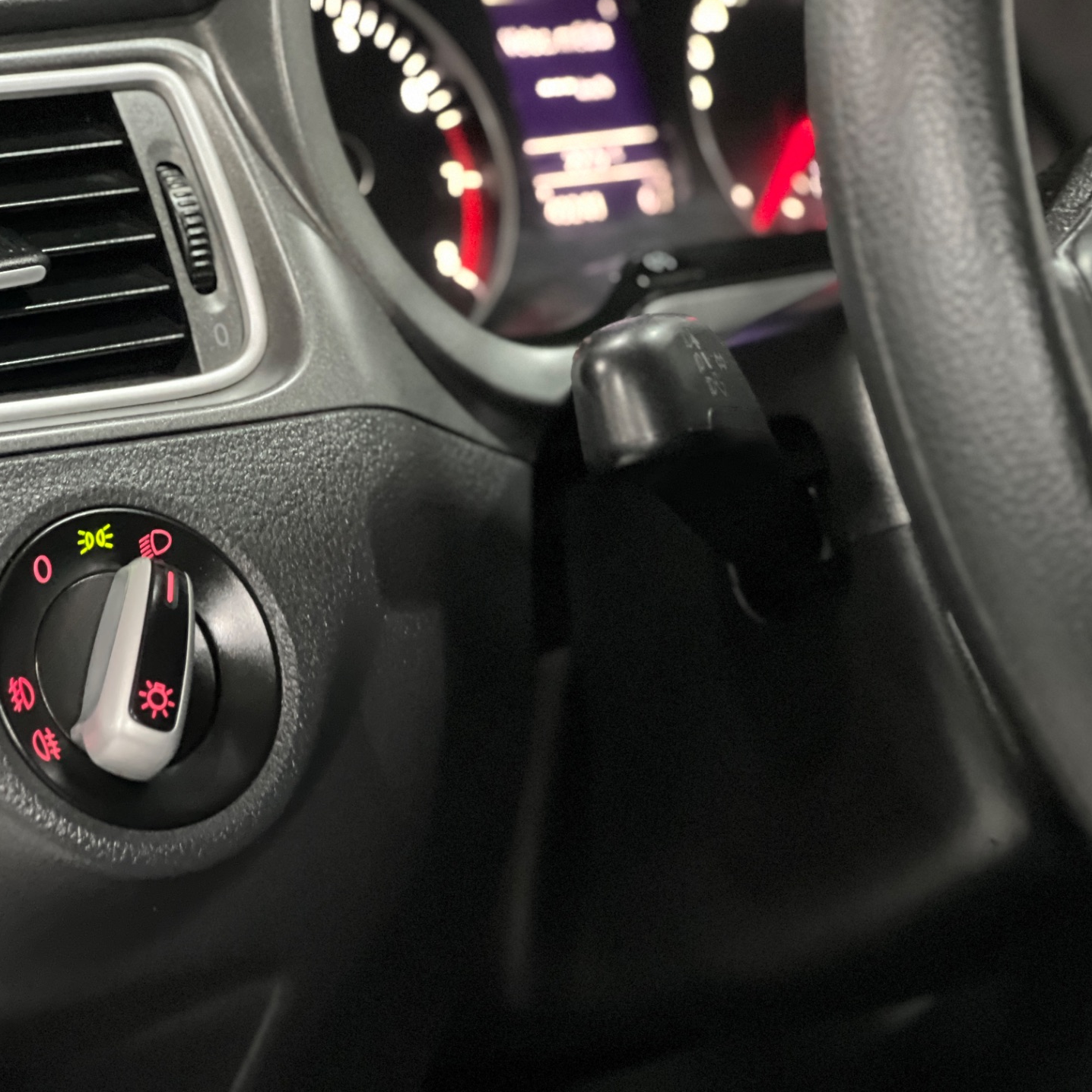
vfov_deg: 19.1
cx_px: 400
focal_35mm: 91
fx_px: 3248
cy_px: 545
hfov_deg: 19.0
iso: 1000
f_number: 2.8
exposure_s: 1/15
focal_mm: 9
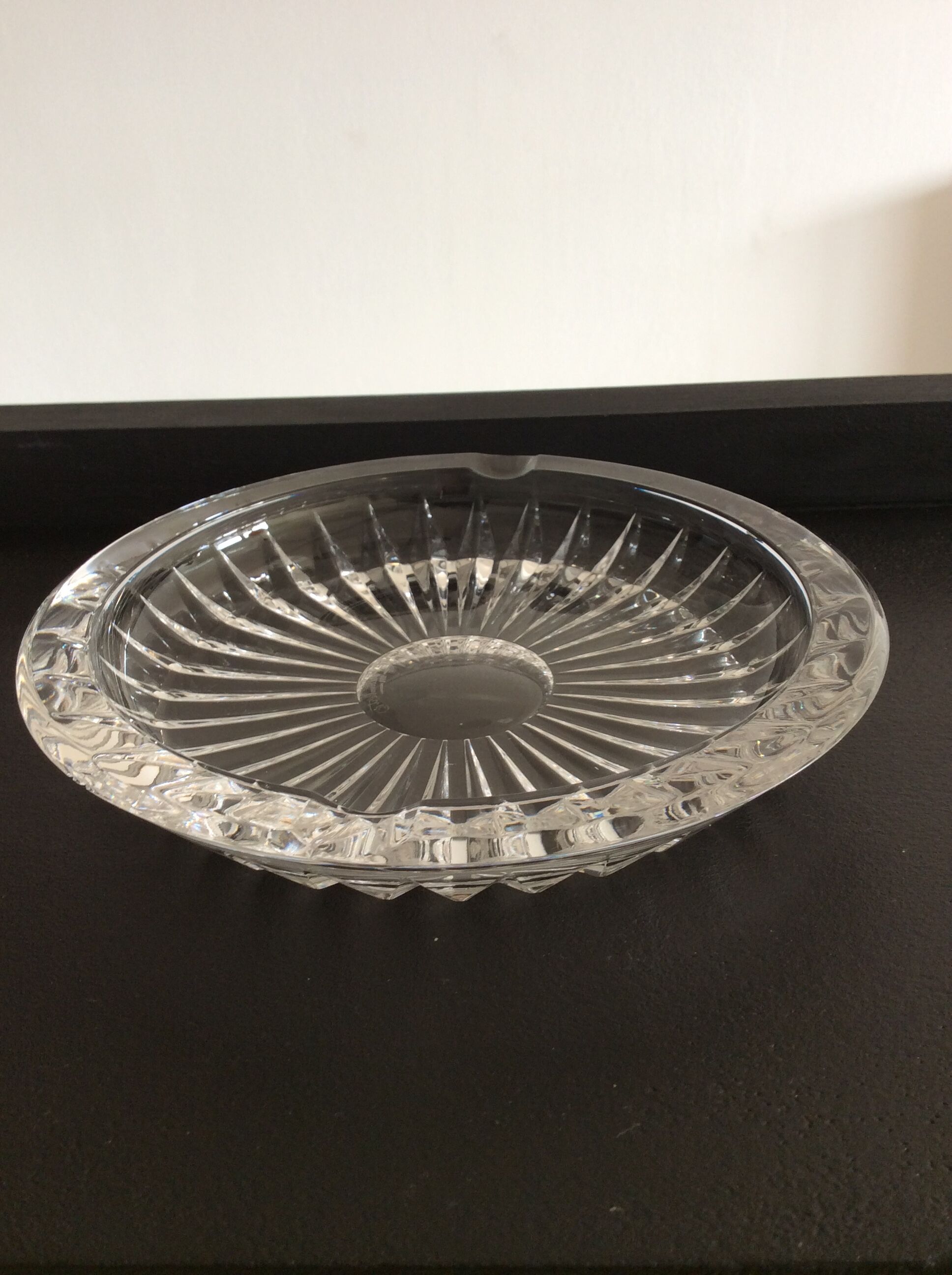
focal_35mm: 32
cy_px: 638
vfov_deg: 56.9
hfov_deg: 44.1
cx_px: 476
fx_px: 1177
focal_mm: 3.3
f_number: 2.4
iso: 32
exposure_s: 1/33
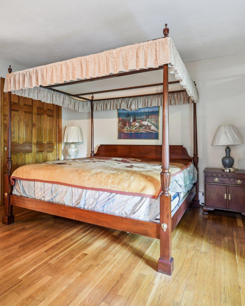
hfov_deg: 58.2
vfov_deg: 70.3
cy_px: 153
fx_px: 218
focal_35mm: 24
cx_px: 96
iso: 500
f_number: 8
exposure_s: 1.6
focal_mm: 17
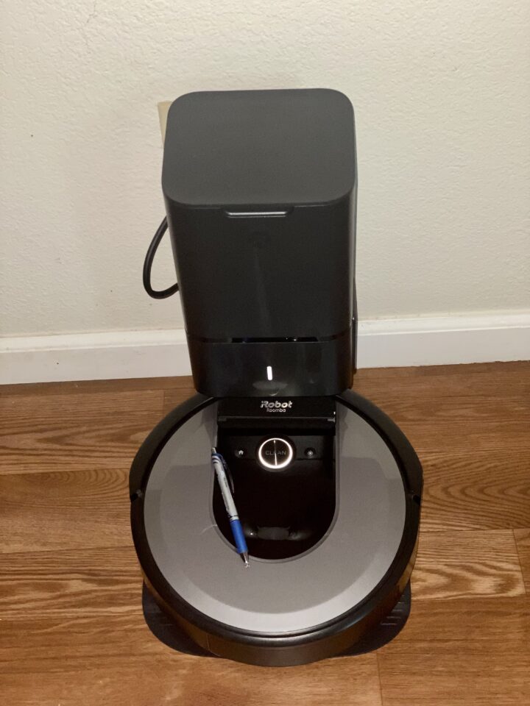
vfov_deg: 36.8
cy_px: 353
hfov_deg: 28.0
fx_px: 1062
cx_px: 265
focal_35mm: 52
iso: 125
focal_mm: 6
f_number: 2
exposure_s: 1/34
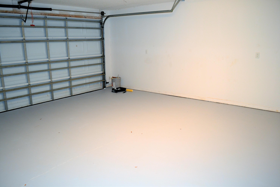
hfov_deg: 67.4
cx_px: 140
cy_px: 94
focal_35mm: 27
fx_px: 210
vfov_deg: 47.9
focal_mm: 18
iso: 720
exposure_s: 1/60
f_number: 3.5
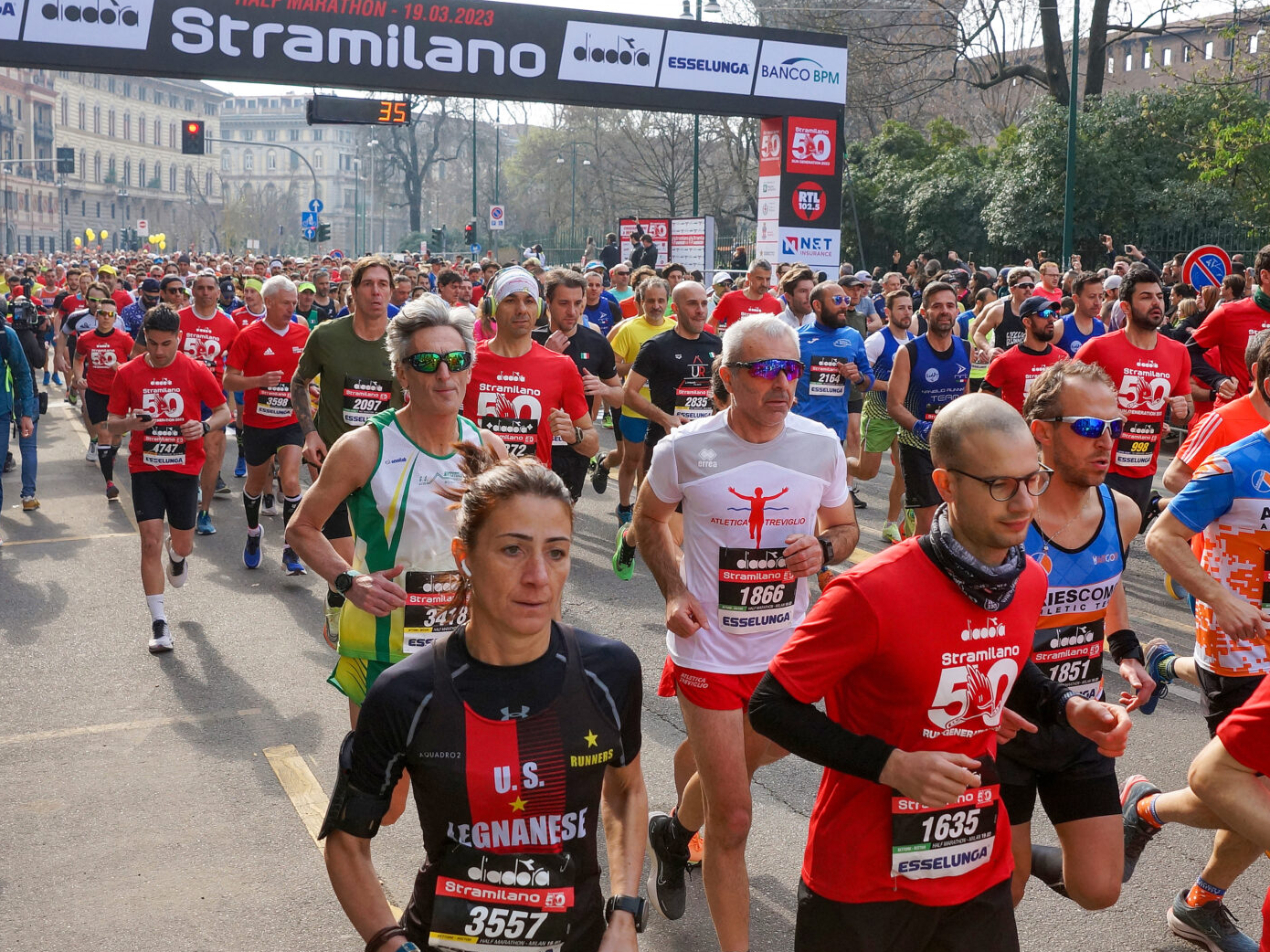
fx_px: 1247
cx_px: 831
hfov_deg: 53.1
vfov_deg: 41.6
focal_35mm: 34
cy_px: 571
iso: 640
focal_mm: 24
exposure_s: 1/1250
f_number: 5.6
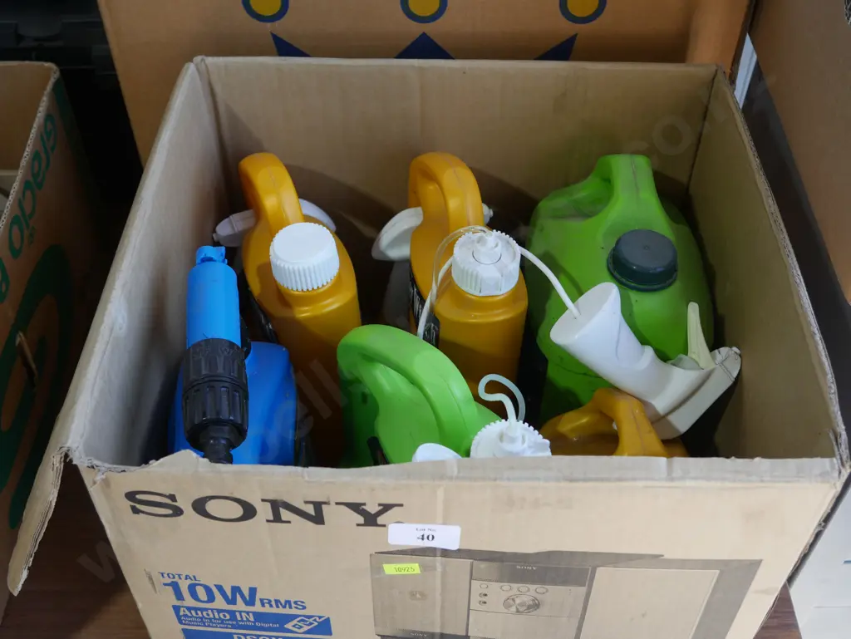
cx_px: 426
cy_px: 320
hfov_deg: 44.8
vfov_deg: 34.4
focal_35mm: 42
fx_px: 1033
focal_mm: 21
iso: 200
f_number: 4.6
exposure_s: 1/80
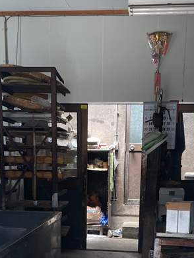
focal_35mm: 53
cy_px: 238
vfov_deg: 34.0
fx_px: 396
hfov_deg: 27.5
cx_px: 106
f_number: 1.6
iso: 80
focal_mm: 4.2
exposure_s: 1/121
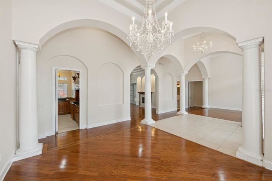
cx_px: 136
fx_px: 106
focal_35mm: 14
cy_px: 90
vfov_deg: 81.1
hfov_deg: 104.3
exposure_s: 1/3.33
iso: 100
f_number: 11
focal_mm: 14
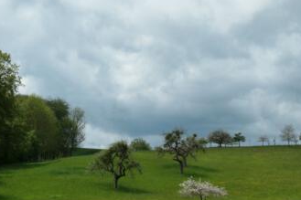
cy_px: 143
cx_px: 189
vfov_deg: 12.0
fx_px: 953
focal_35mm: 114
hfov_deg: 17.9
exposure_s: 1/800
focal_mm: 27.4
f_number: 7.1
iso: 200
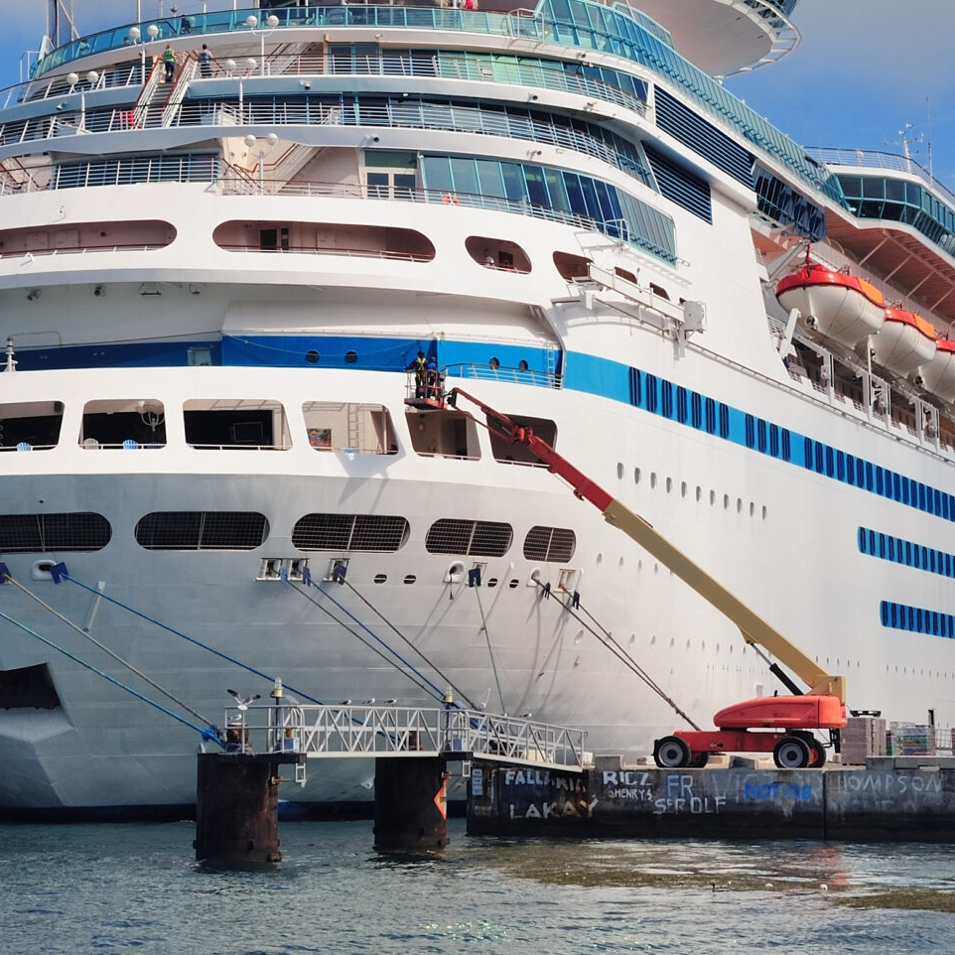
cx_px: 459
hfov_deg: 15.4
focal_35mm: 113
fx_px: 3527
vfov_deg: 15.3
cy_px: 191
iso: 200
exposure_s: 1/350
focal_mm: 50
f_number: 13
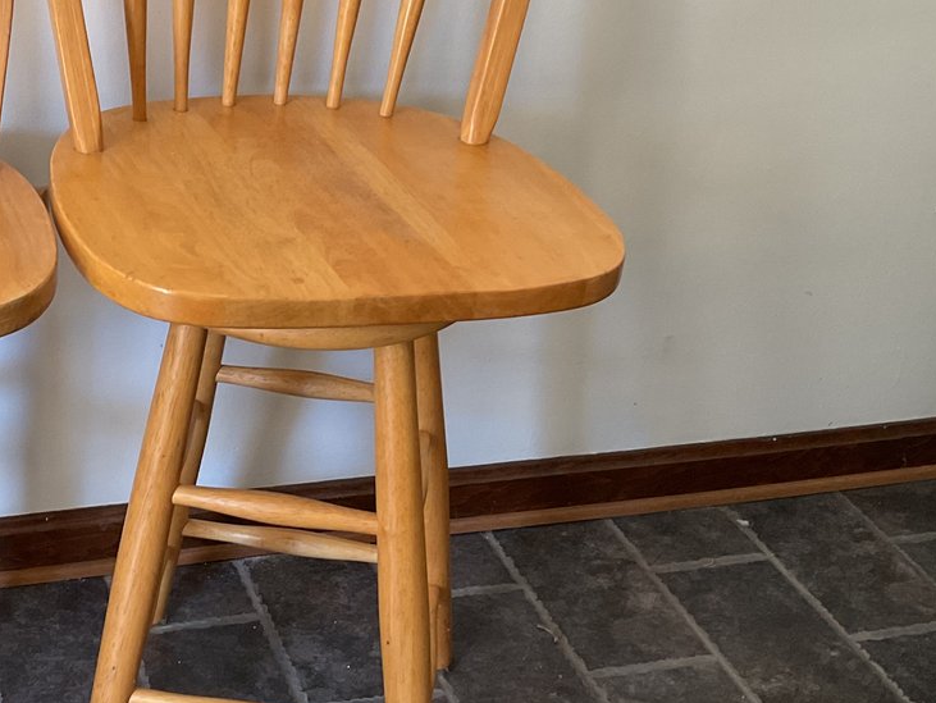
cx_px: 107
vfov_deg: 24.4
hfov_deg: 30.8
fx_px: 1623
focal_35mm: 60
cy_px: 254
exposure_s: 1/60
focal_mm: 3
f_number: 1.8
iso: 50
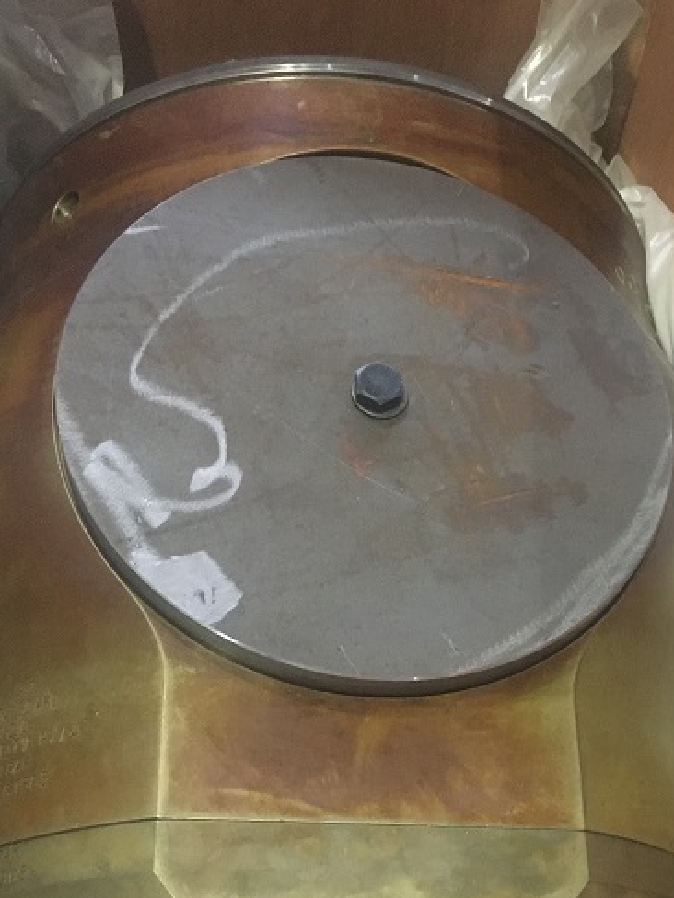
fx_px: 1246
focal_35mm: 48
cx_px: 402
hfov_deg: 30.2
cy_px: 695
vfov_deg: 38.4
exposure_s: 1/17
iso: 250
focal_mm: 4.15
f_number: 2.2
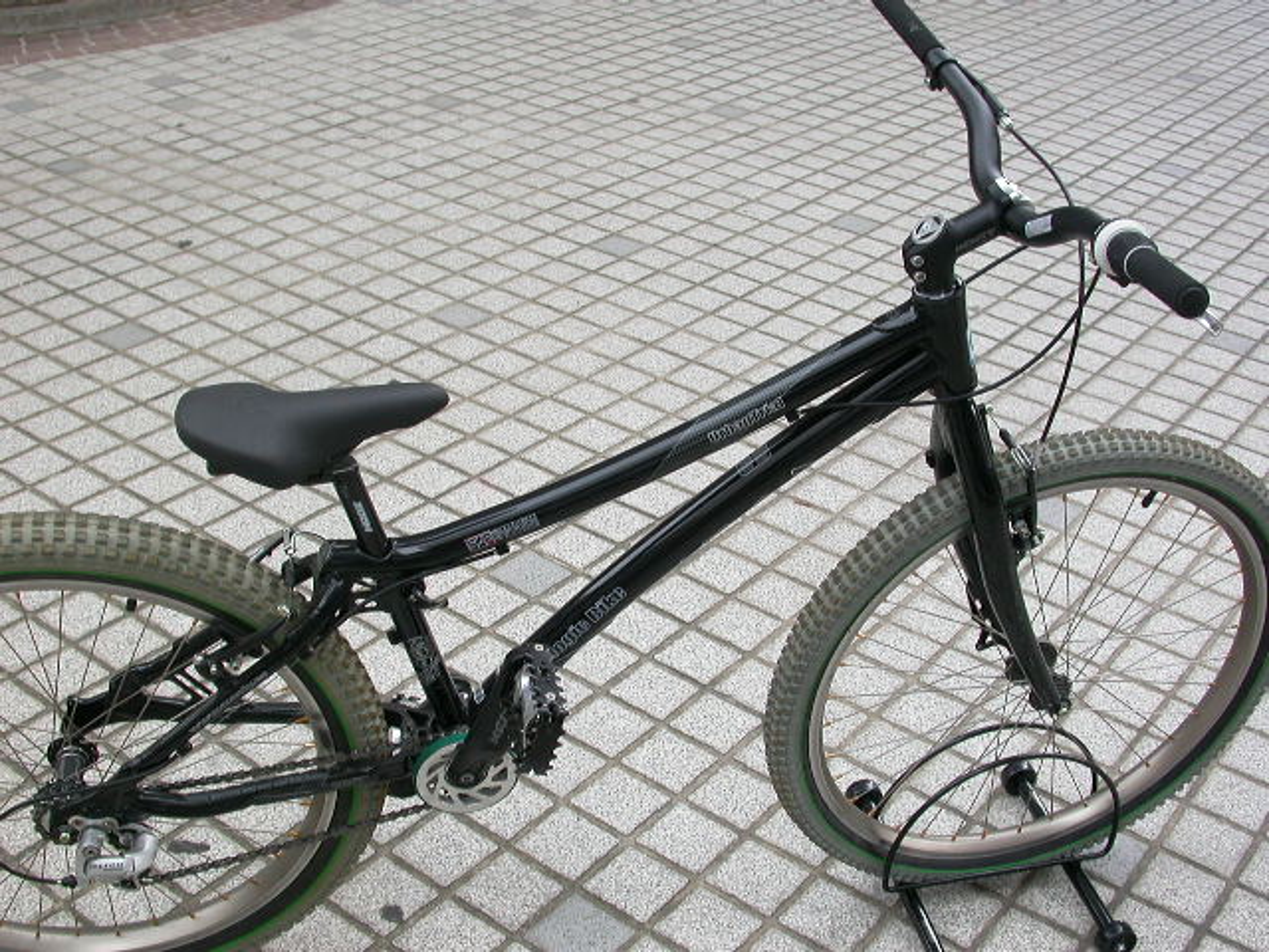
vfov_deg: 34.3
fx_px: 1540
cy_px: 476
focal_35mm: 42
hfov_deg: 44.8
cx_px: 634
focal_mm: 8.7
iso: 100
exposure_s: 1/125
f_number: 3.1
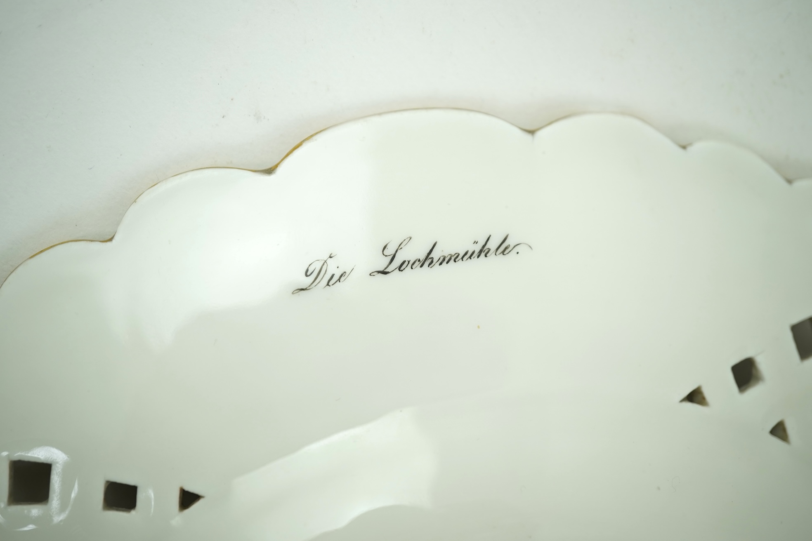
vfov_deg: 29.9
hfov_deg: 43.6
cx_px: 406
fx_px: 1015
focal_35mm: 45
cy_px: 270
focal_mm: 30
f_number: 6.3
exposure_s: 1/60
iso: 320
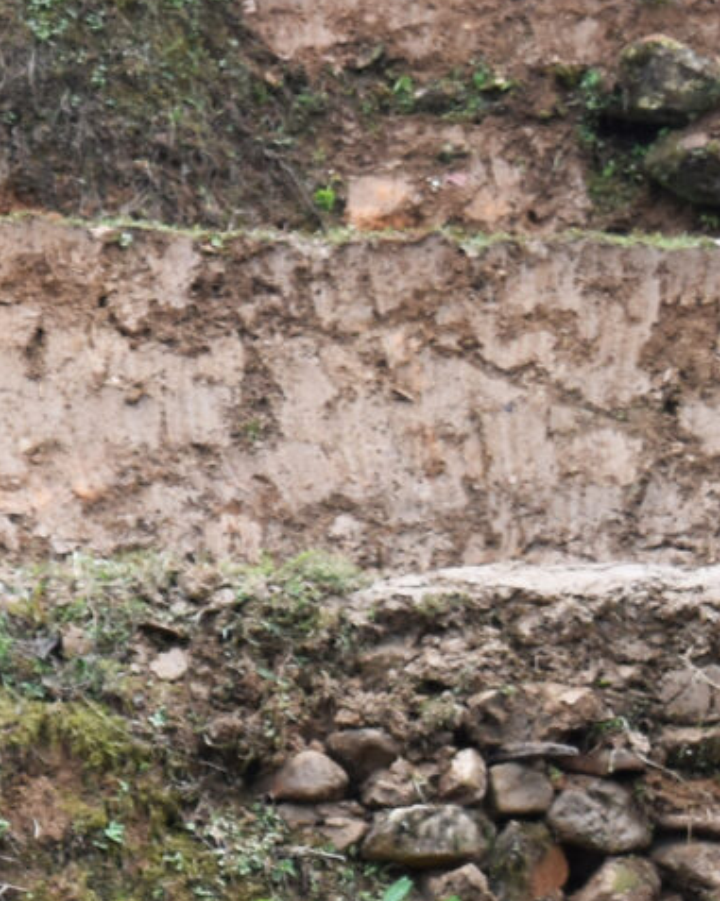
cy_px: 498
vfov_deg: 8.0
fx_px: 6452
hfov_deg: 6.0
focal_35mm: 242
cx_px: -1364
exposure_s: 1/250
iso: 400
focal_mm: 32
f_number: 5.6
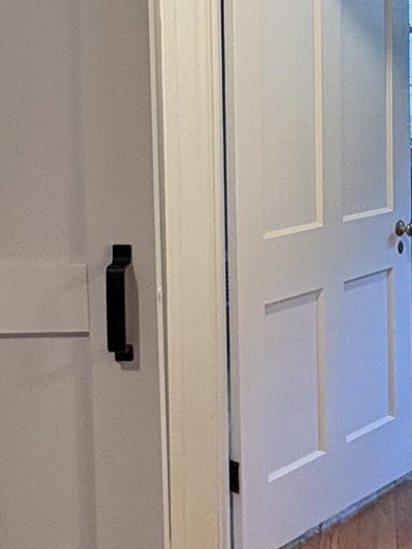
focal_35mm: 62
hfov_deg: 22.9
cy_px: 122
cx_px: 390
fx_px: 984
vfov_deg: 30.5
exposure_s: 1/120
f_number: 2.2
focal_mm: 2.22
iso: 200
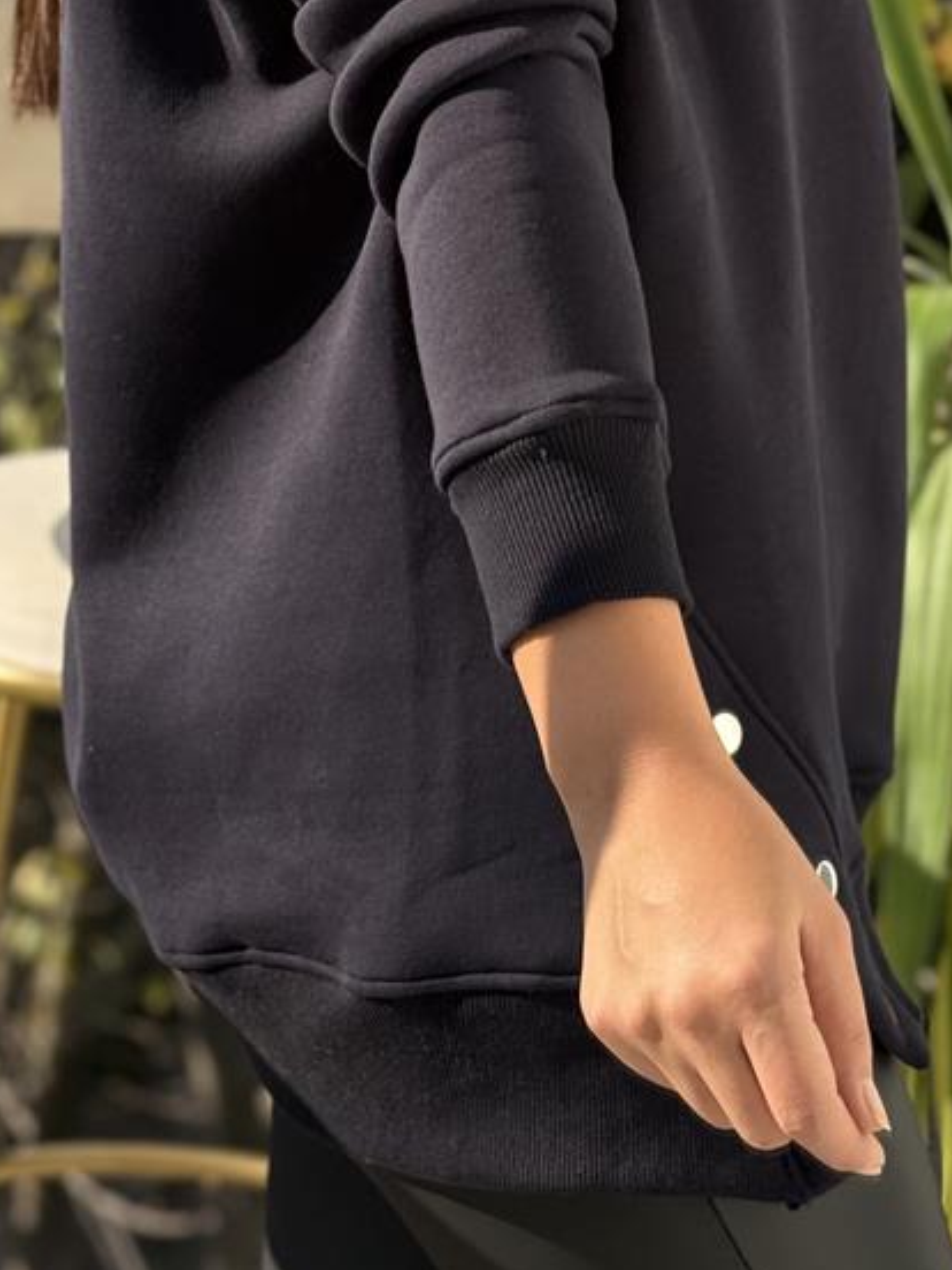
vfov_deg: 16.7
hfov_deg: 12.8
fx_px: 4254
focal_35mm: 116
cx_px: 540
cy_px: 93
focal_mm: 6.76
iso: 80
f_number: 1.78
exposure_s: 1/1055
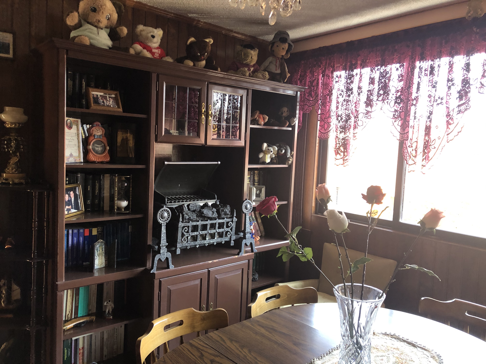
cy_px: 182
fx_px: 393
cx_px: 243
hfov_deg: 63.4
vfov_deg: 49.7
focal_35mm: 28
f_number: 1.8
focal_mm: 3.99
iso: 40
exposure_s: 1/15
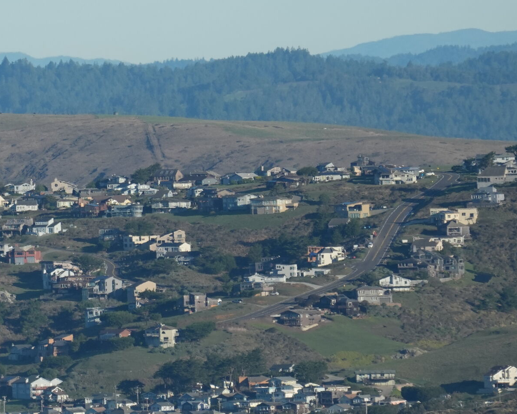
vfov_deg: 2.3
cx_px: 43
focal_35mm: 688
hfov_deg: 2.8
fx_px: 10528
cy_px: 218
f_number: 7.1
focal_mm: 203
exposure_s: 1/2000
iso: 500
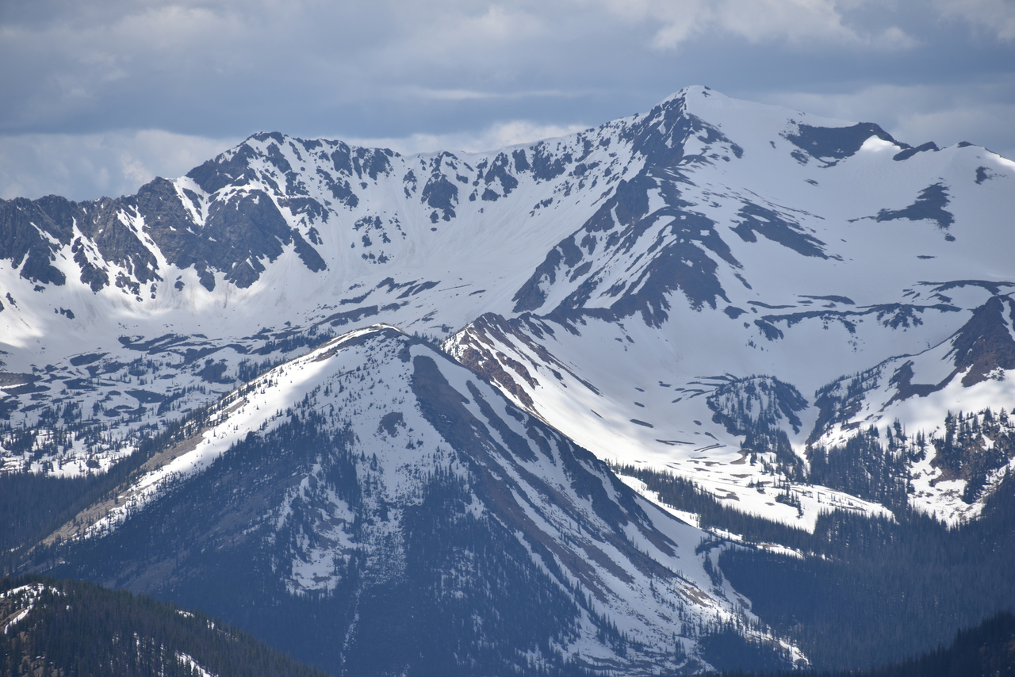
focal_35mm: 300
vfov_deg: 4.6
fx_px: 8460
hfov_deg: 6.9
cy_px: 338
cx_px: 508
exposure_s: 1/640
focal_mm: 300
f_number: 8
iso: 100
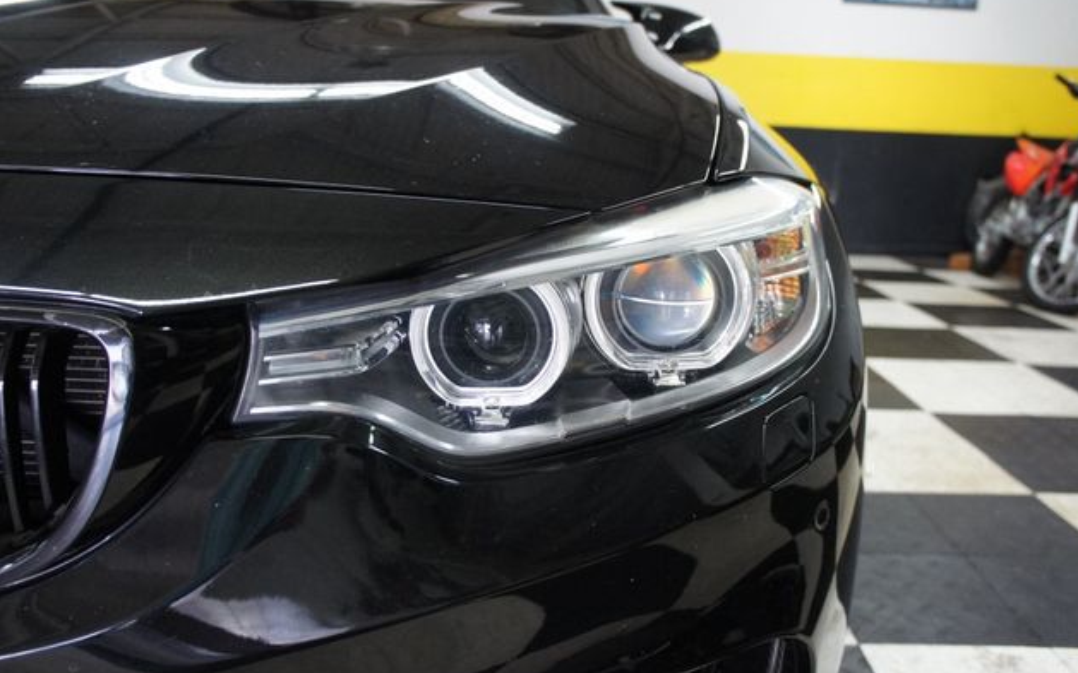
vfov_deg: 44.5
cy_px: 341
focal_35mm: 28
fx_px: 823
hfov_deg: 66.5
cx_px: 547
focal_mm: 18
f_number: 3.5
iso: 1600
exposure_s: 1/125
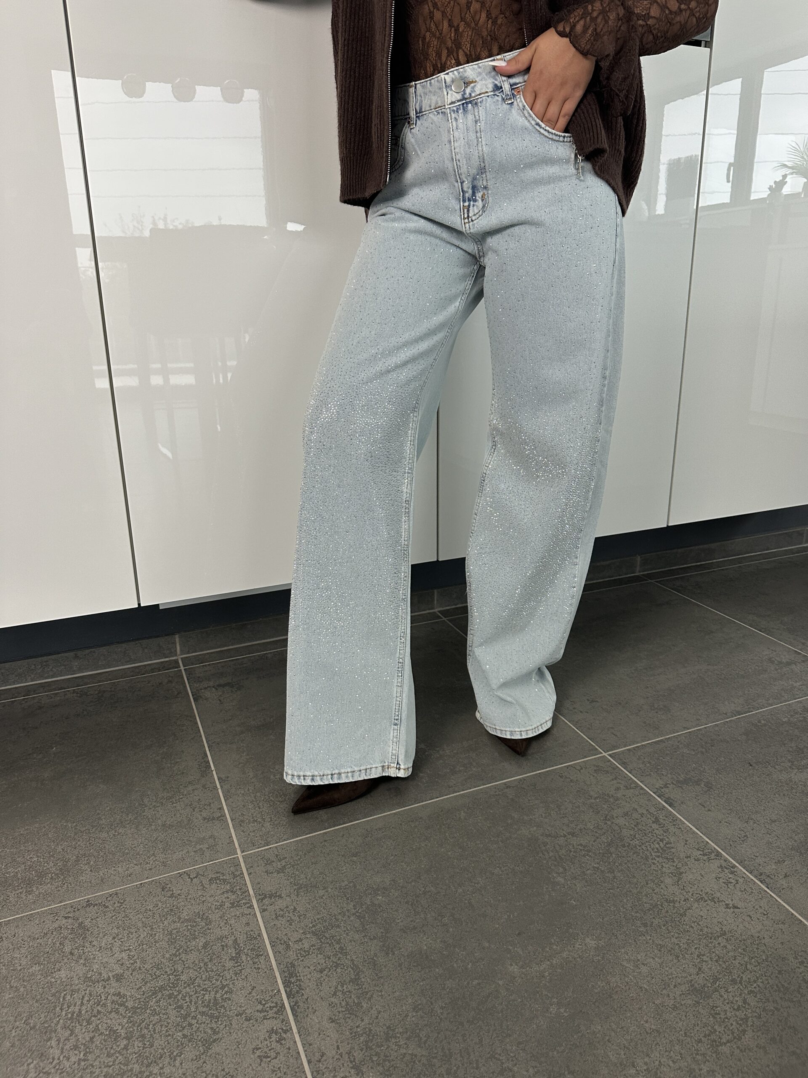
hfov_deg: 56.8
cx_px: 404
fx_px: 747
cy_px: 539
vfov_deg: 71.6
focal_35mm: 24
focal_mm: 6.86
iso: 200
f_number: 1.78
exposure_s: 1/100
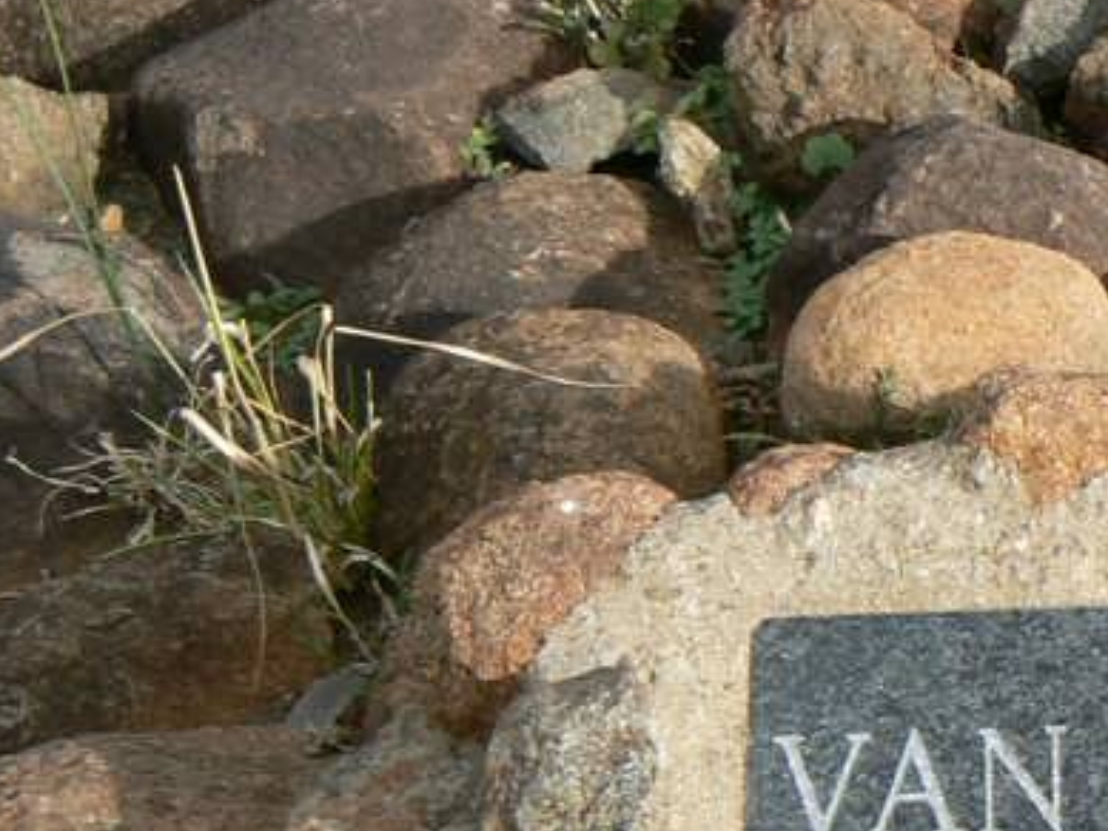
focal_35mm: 111
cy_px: 1007
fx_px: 3554
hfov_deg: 17.1
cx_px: 1225
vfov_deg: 13.0
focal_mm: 6
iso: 80
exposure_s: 1/250
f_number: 5.6
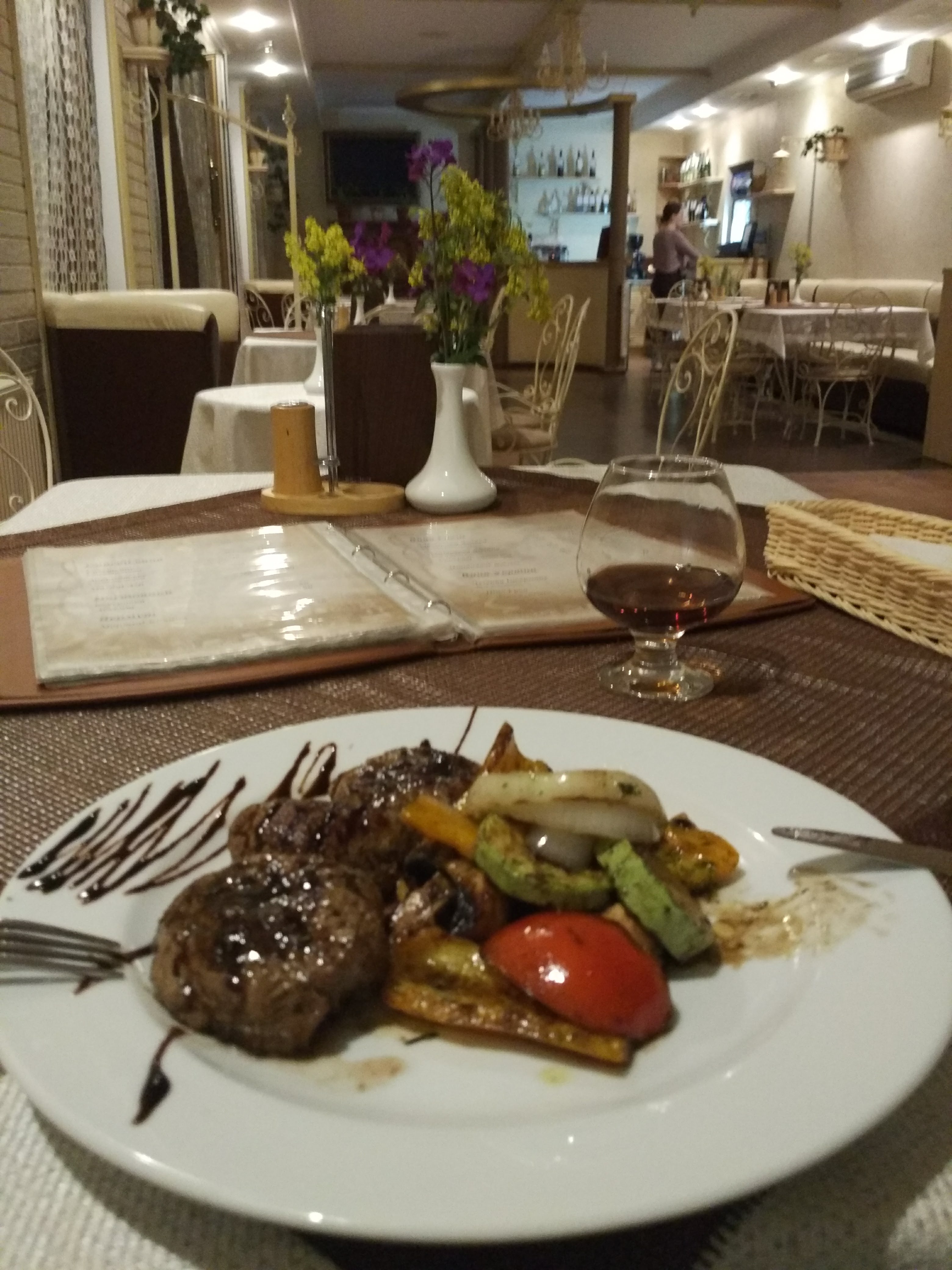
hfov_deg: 46.8
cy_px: 635
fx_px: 1100
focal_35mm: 30
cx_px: 476
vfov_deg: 60.0
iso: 1436
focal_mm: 4.12
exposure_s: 1/14
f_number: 2
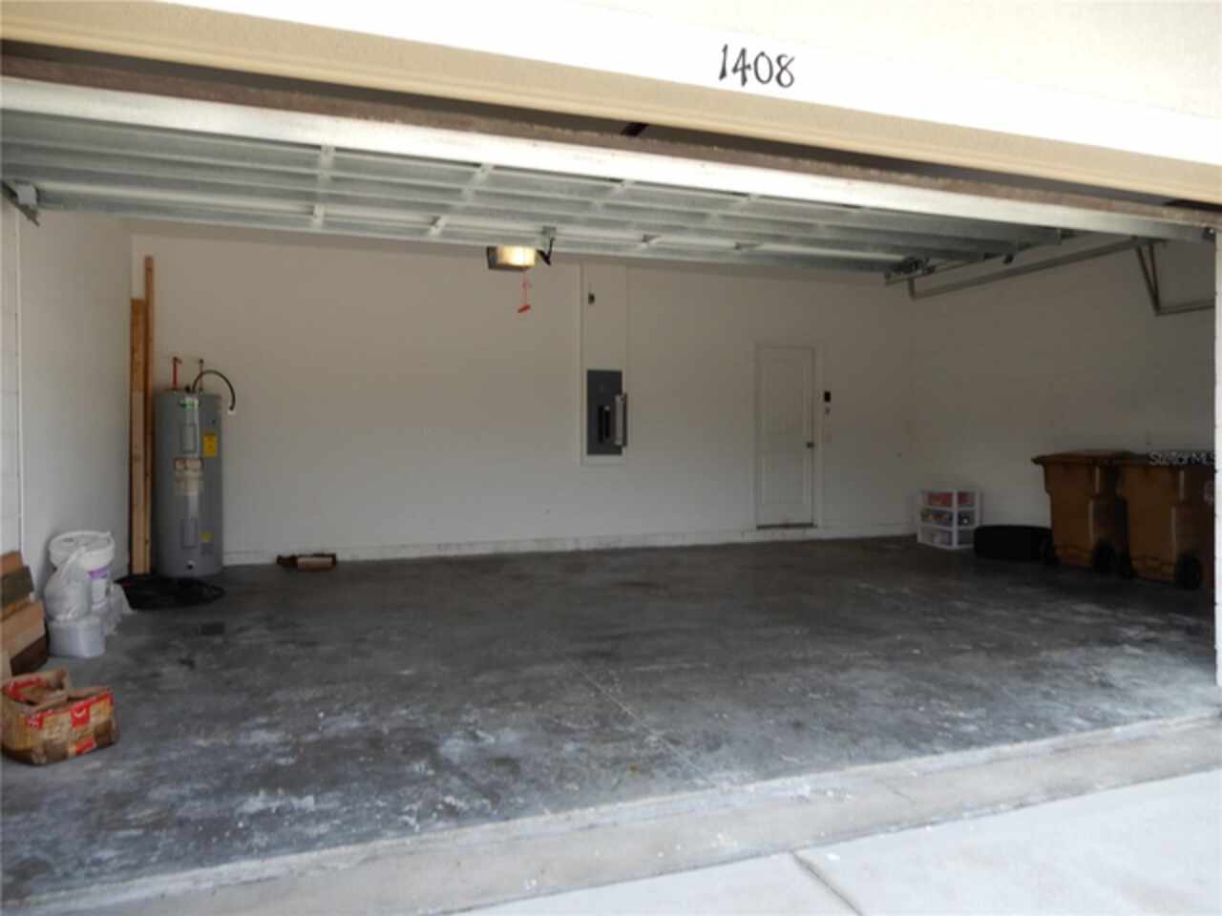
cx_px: 611
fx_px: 847
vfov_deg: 56.8
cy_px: 458
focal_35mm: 24
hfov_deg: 71.6
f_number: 3.4
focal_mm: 4.3
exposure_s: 1/200
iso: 80
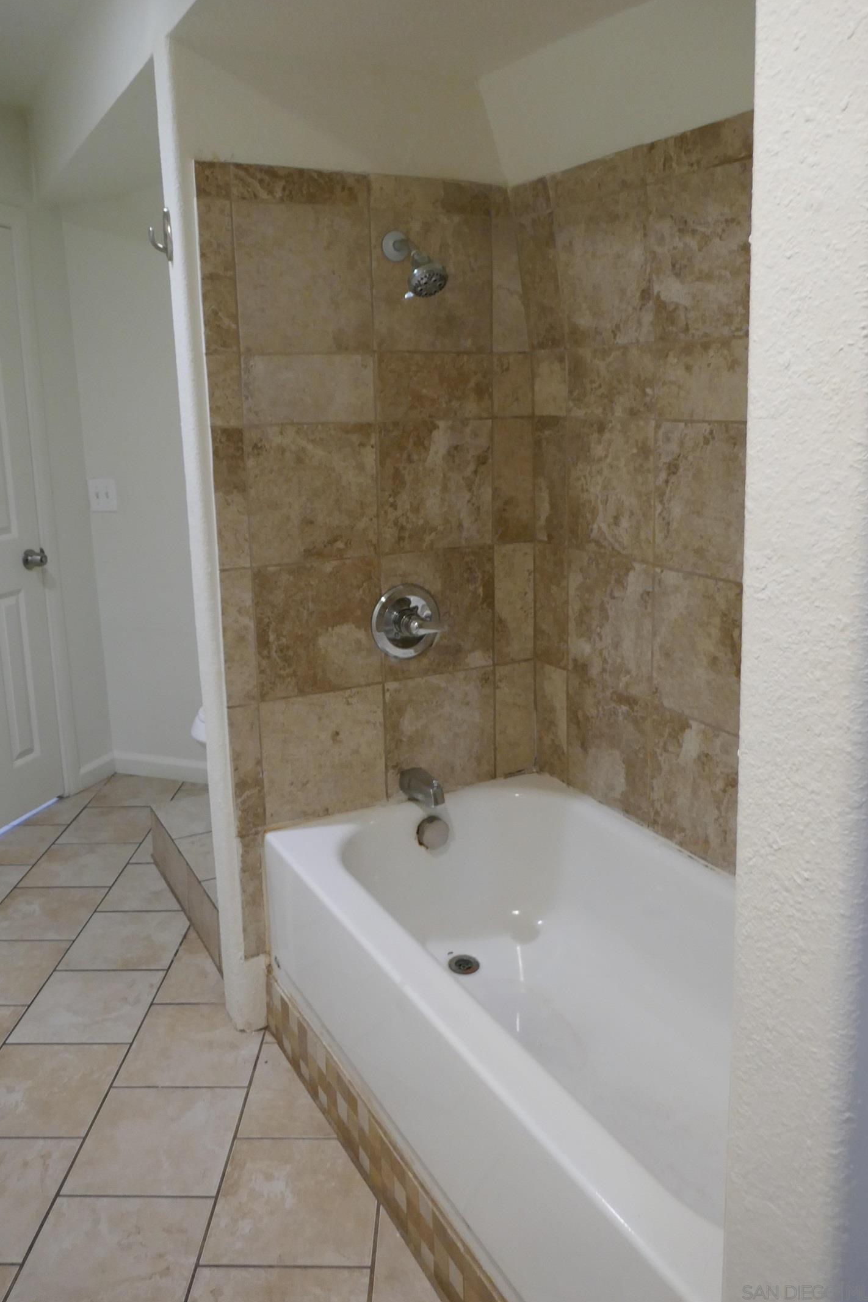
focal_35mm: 27
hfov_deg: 47.9
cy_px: 602
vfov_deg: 67.3
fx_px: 976
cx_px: 420
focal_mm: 9.1
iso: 800
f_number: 2.8
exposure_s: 1/60
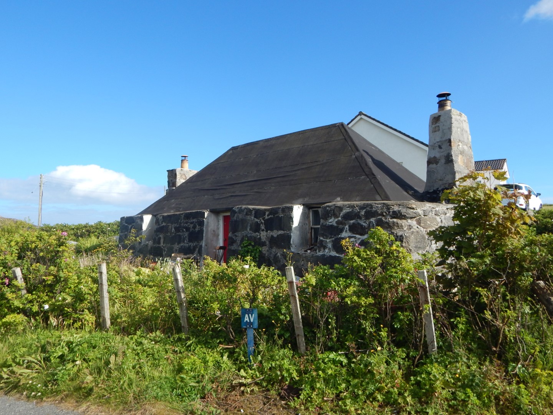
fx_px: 399
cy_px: 208
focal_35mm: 25
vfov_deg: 54.9
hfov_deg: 69.4
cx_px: 276
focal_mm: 4.5
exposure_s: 1/1250
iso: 125
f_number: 3.1
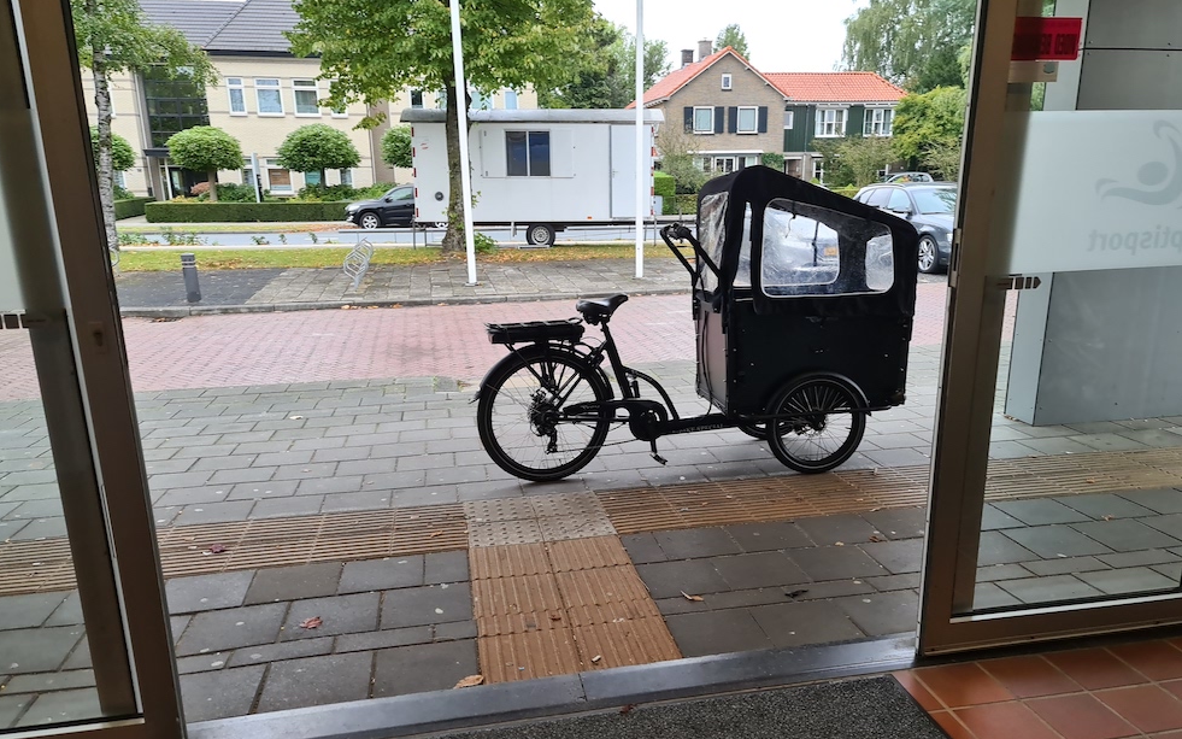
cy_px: 421
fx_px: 870
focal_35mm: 27
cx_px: 594
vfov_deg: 45.9
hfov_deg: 68.4
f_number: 1.8
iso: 64
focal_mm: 7
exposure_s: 1/100
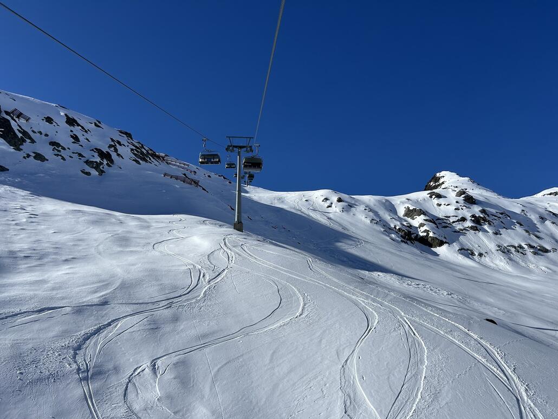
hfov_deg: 67.3
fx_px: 419
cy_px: 210
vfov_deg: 53.1
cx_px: 279
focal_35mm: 26
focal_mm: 5.7
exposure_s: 1/9434
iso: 50
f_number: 1.5
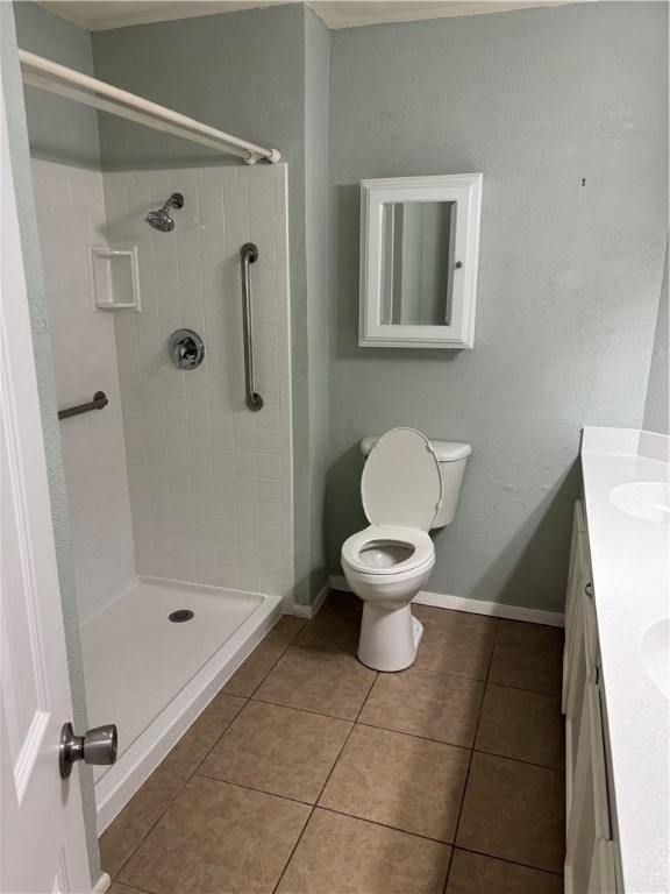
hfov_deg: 53.1
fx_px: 671
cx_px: 335
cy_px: 447
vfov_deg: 67.3
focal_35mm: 26
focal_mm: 5.96
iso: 160
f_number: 1.6
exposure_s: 1/60
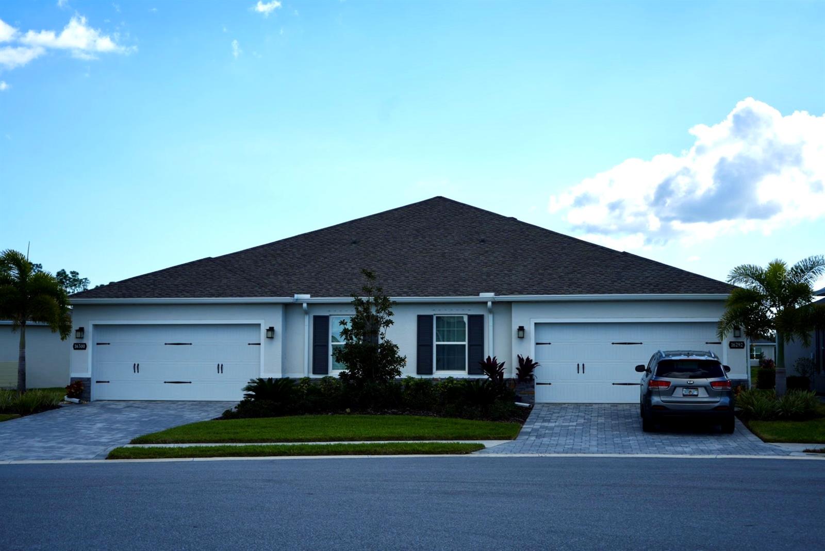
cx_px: 412
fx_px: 1169
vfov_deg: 26.5
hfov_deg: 38.9
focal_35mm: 51
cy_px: 276
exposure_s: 1/800
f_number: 5.6
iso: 100
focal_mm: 51
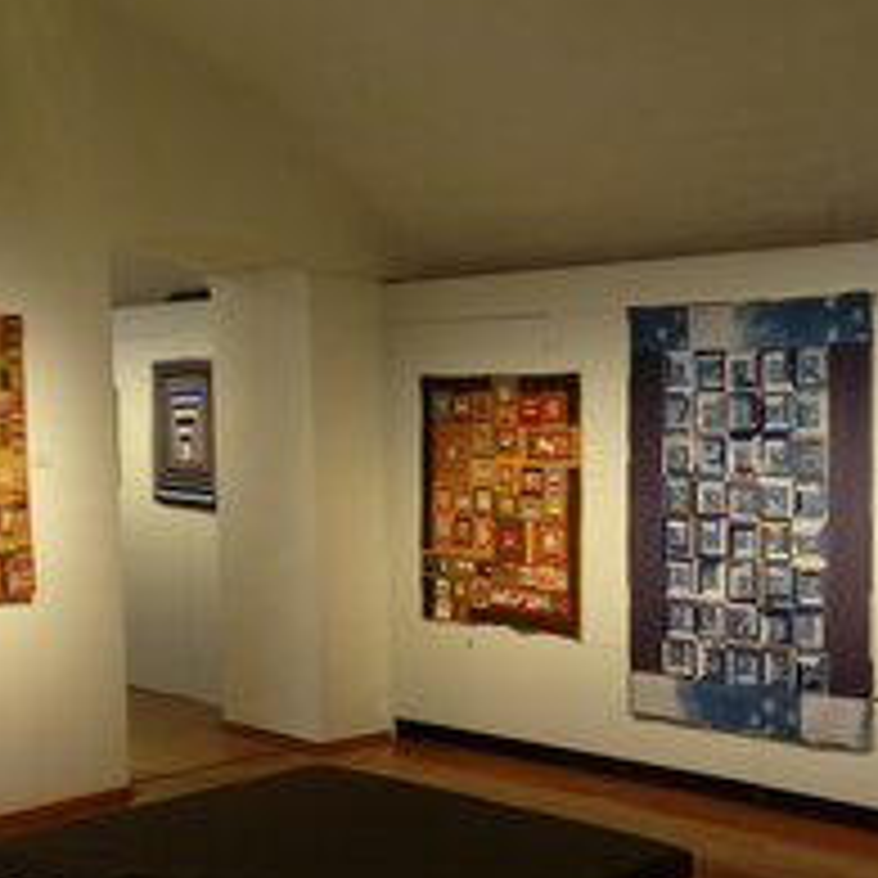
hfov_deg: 33.3
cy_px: 531
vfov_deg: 34.6
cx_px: 747
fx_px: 1406
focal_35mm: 49
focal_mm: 3.5
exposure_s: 1/33.3
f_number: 2
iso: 174
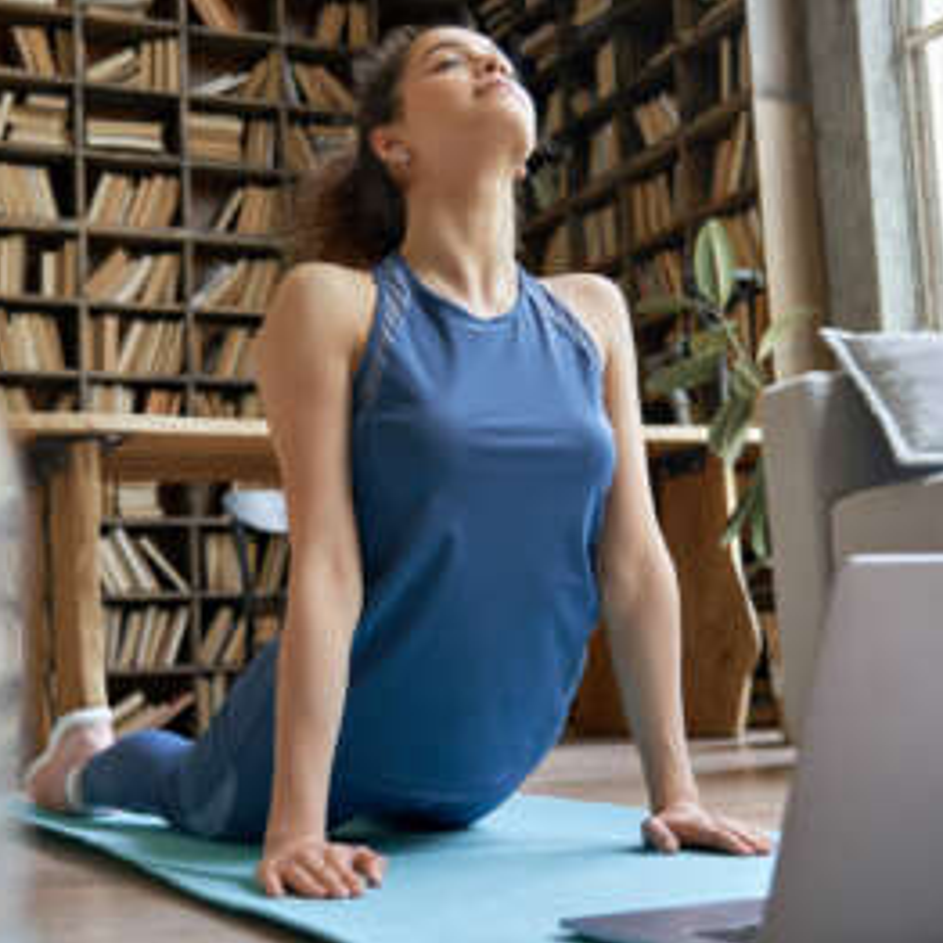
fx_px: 1633
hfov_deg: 32.2
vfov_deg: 32.2
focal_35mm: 53
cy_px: 457
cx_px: 497
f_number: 4
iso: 1000
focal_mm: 34
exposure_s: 1/200
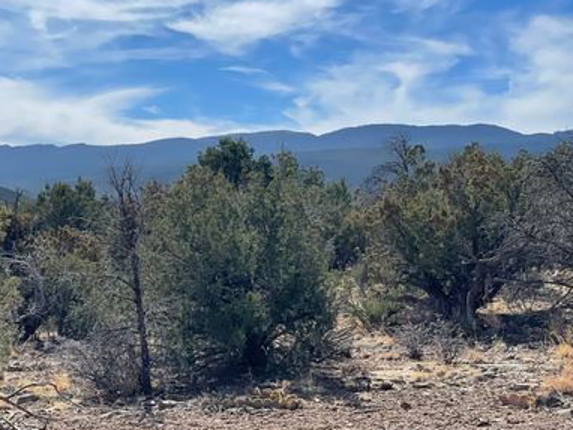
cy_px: 158
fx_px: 1126
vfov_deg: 21.6
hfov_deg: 28.4
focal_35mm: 68
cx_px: 208
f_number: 2
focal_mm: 6
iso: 25
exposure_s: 1/4348
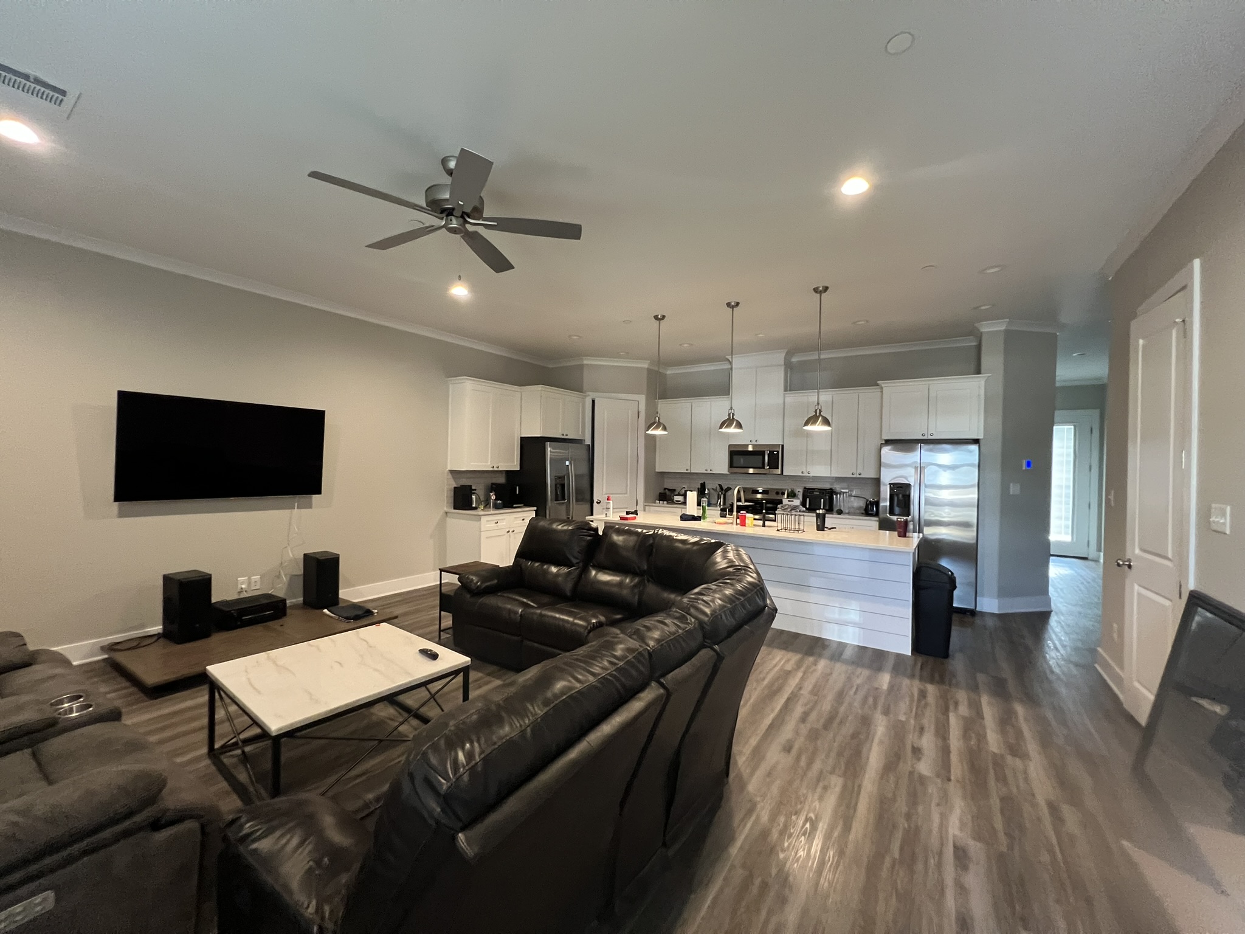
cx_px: 622
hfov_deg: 106.2
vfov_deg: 89.9
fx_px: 468
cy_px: 467
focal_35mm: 13
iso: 500
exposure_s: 1/60
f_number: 1.8
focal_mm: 1.57
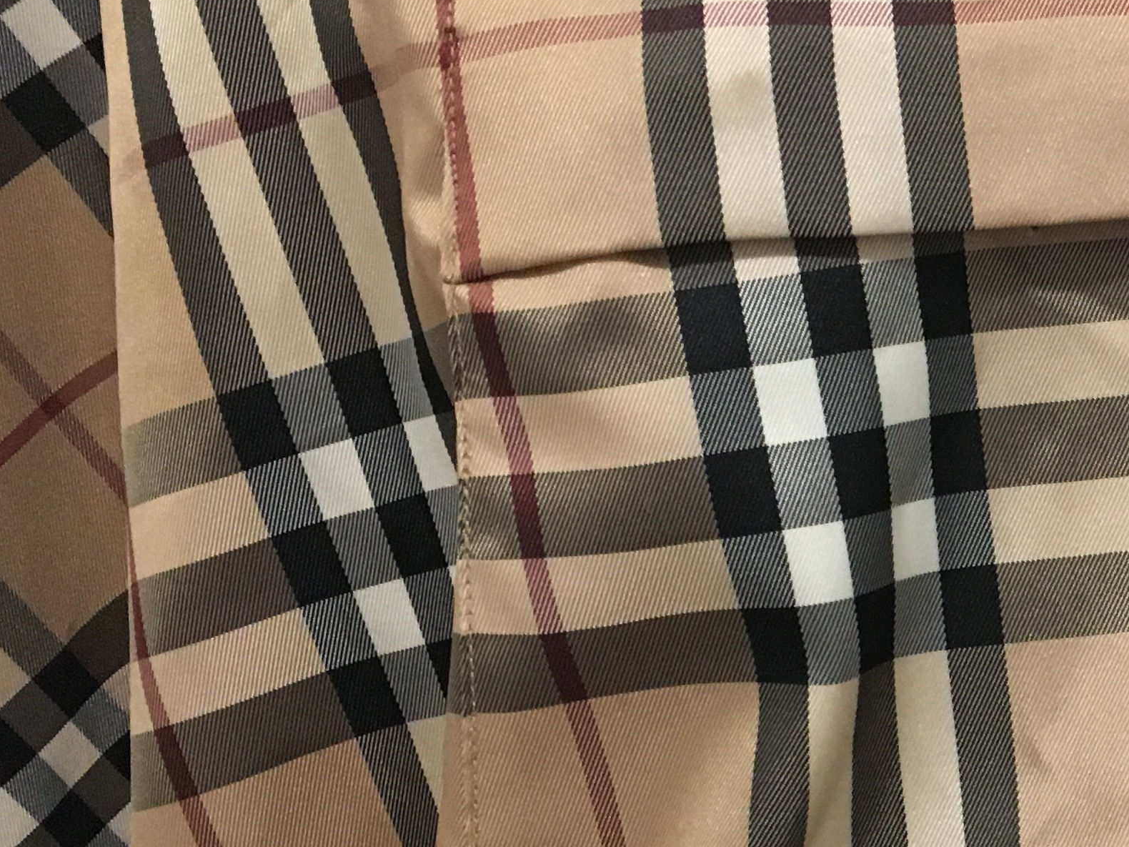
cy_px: 635
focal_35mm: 74
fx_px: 2414
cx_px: 1245
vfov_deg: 19.8
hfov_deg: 24.5
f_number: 2.2
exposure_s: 1/24
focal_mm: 4.15
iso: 200
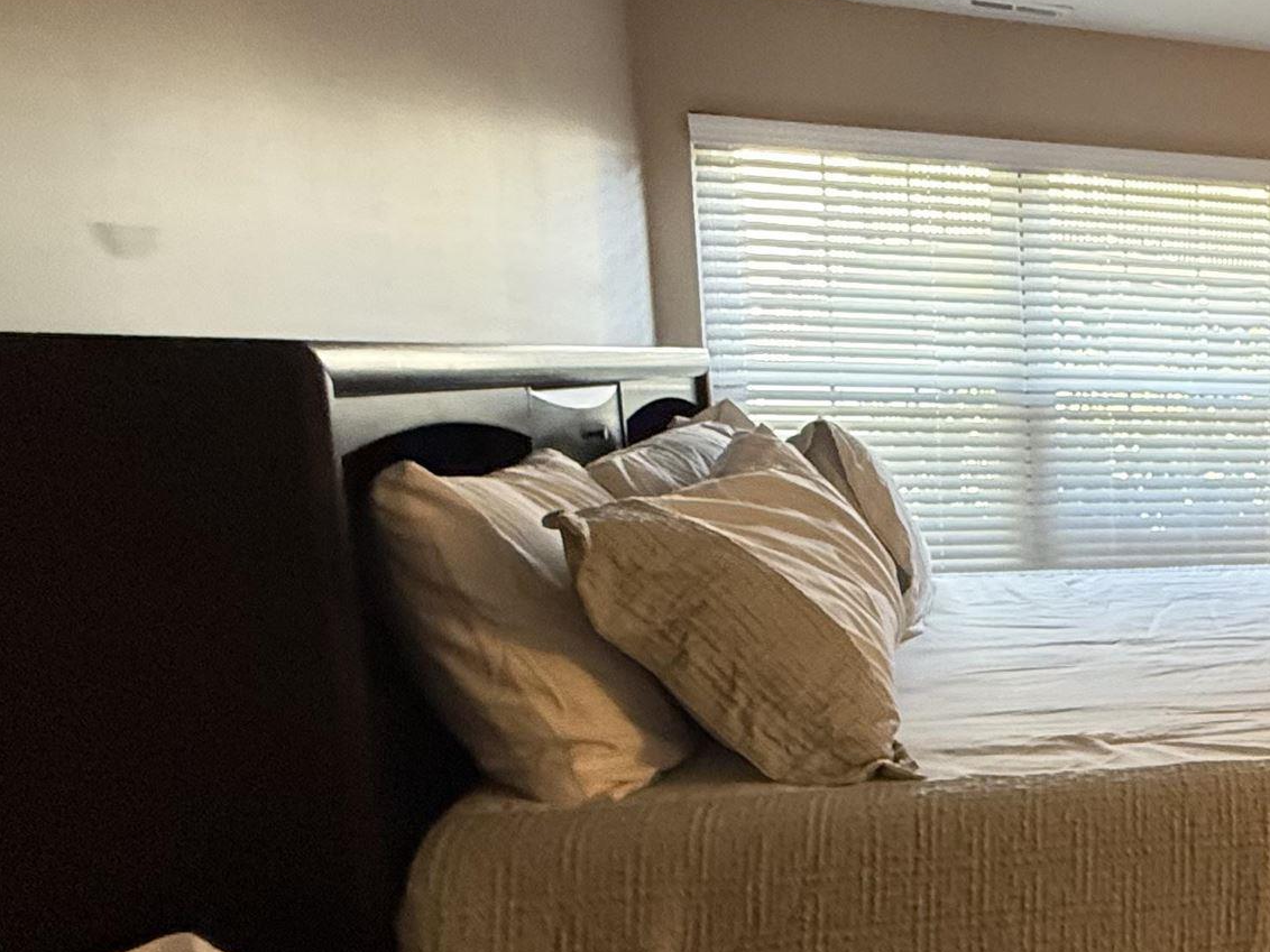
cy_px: 580
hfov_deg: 35.7
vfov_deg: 37.5
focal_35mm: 38
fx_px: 1394
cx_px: 1595
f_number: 2.2
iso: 400
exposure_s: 1/120
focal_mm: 2.22
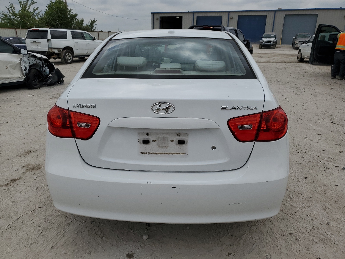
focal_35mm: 26
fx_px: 259
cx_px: 172
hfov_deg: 67.3
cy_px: 130
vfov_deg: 53.1
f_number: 1.5
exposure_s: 1/10000
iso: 50
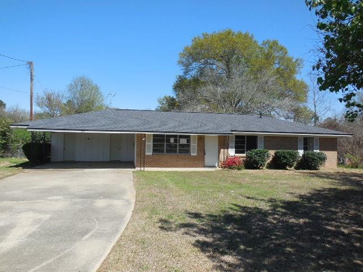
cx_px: 182
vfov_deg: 54.9
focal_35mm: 25
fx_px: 262
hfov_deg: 69.4
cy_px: 136
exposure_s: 1/1600
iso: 125
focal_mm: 4.5
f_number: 3.1
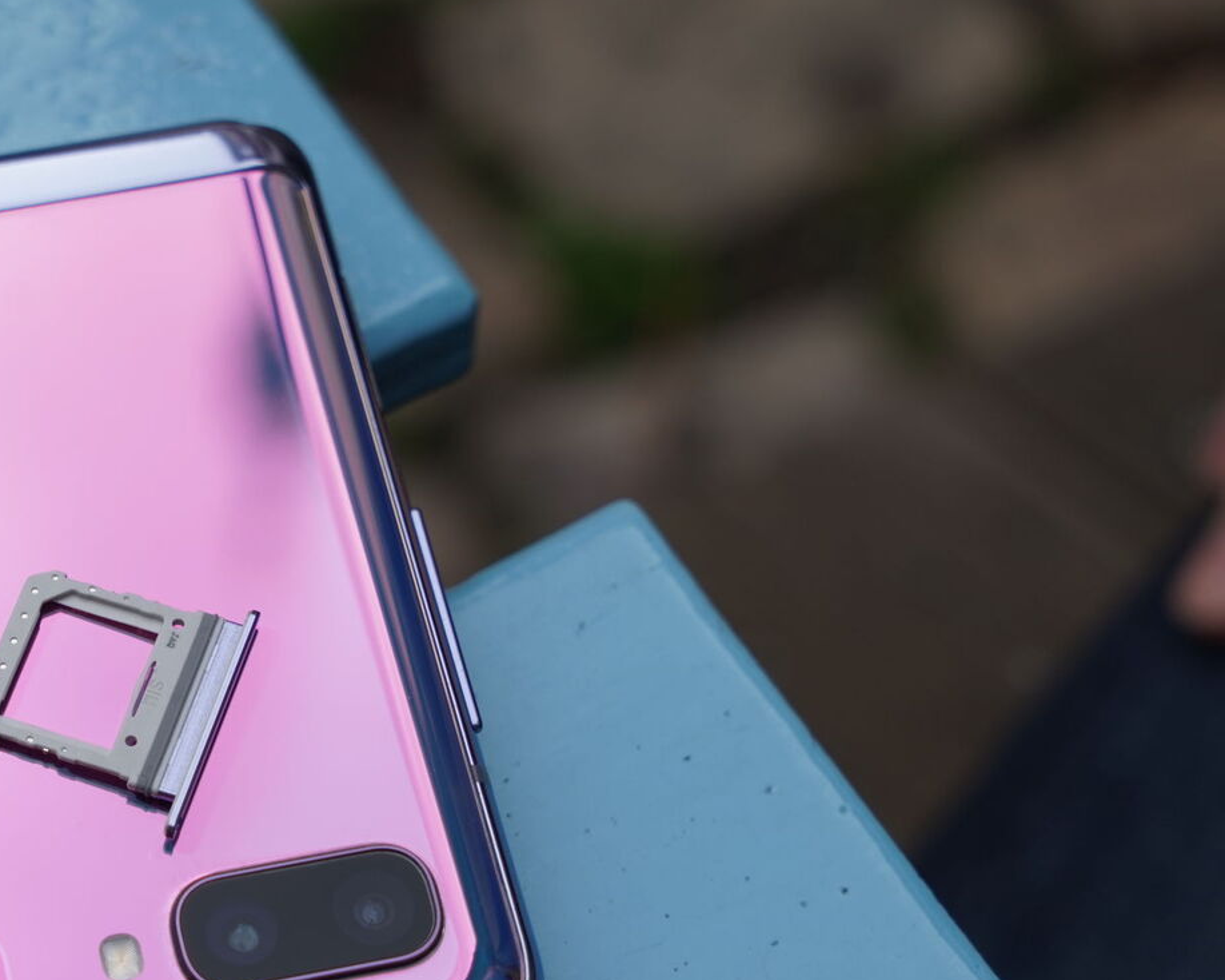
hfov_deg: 17.6
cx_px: 179
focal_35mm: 108
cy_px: 646
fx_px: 3915
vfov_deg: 14.2
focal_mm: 55
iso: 200
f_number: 7.1
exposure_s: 1/200
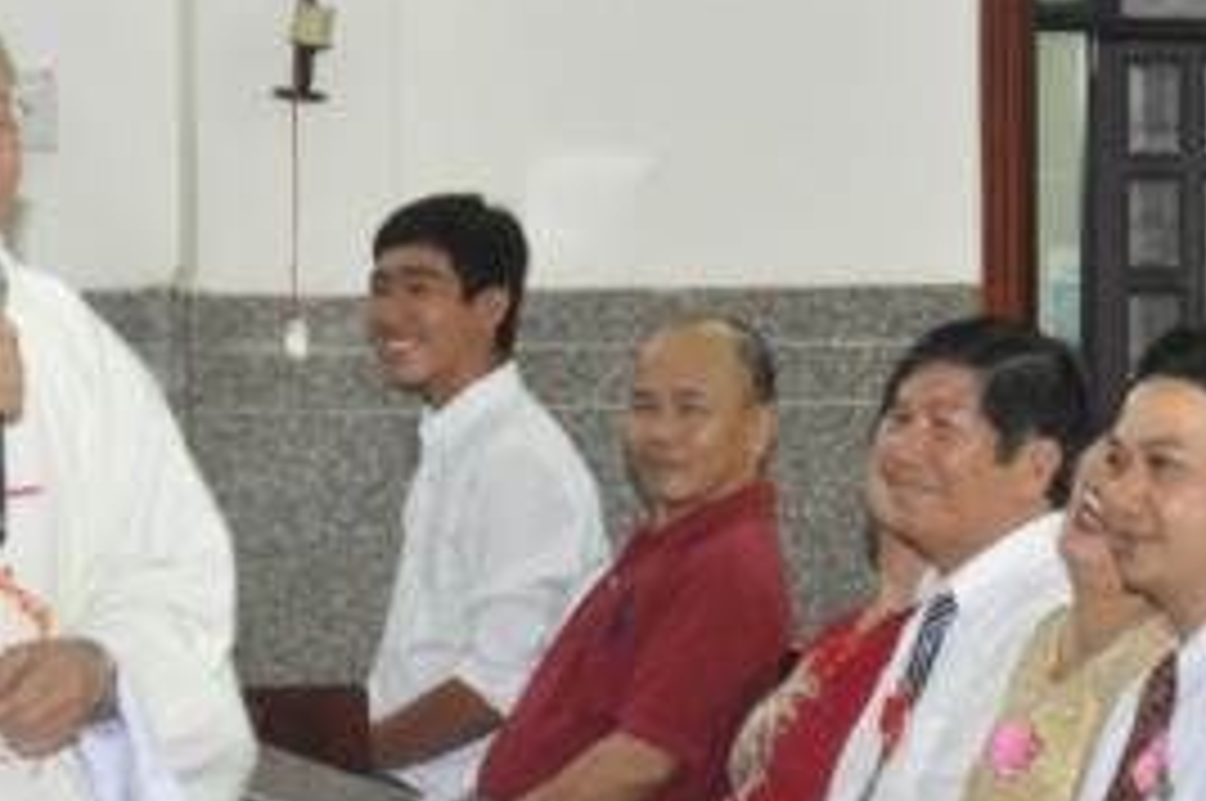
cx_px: 868
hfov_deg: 6.6
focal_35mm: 312
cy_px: 513
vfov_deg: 4.4
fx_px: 10452
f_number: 8
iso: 3200
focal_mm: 75
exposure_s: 1/60
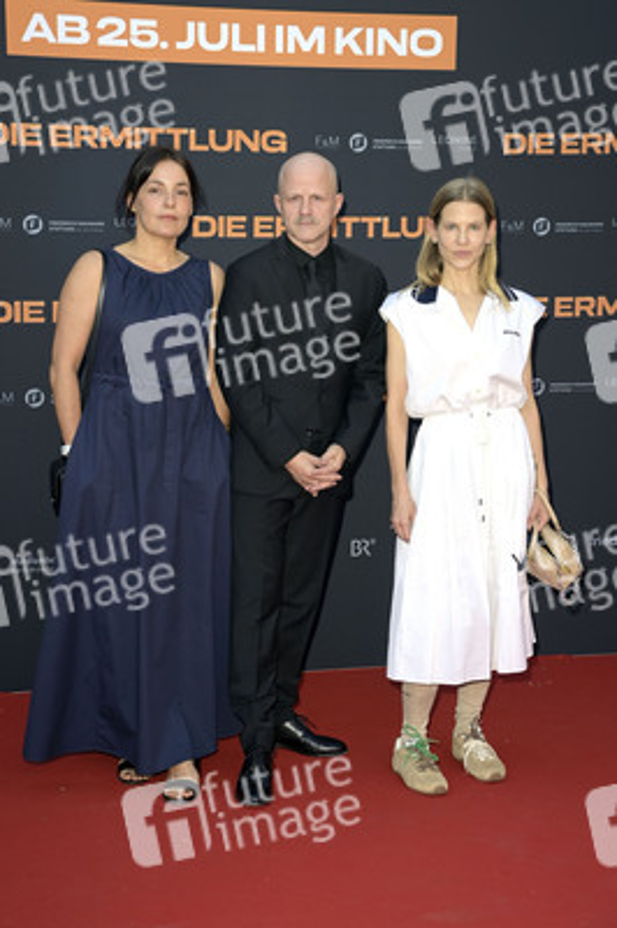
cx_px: 308
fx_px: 1674
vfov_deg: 31.0
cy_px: 464
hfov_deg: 20.9
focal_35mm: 65
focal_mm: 65
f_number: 8
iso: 640
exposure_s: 1/250
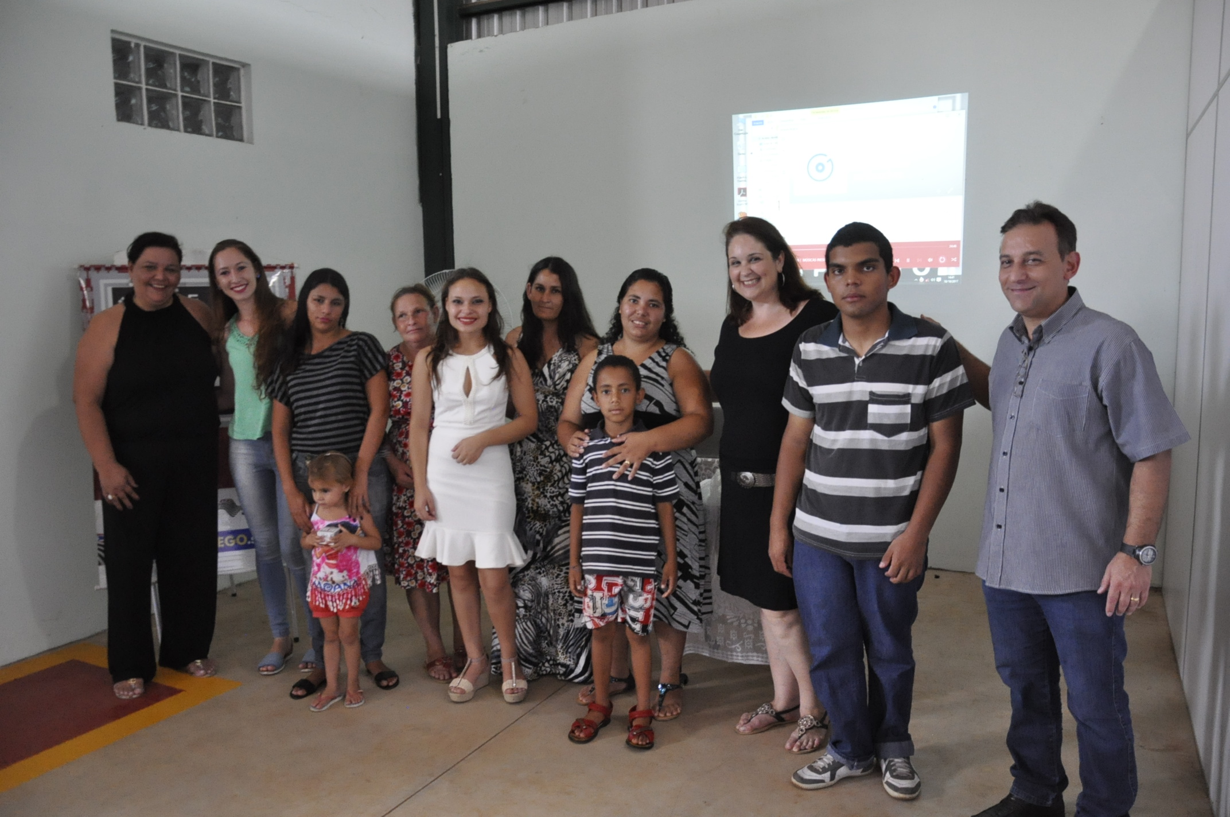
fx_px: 921
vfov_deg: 47.8
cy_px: 408
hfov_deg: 67.4
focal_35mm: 27
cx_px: 615
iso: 2500
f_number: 3.5
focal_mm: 18
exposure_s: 1/125
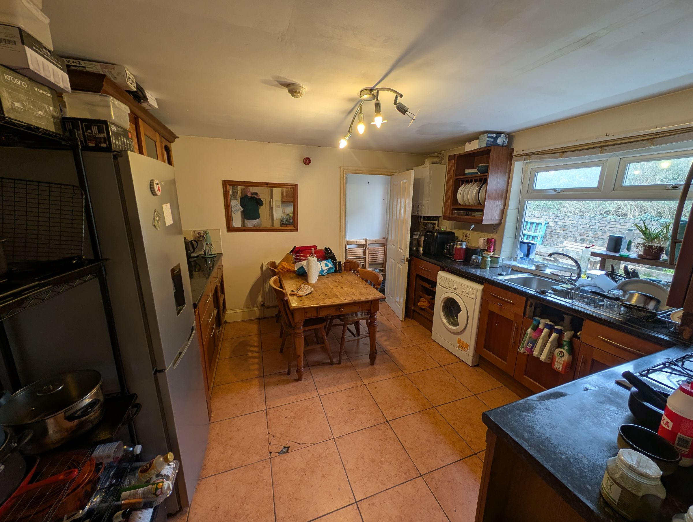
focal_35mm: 12
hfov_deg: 110.5
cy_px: 261
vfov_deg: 94.6
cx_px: 346
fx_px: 241
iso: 45
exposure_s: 1/33.3
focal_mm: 2.23
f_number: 1.95
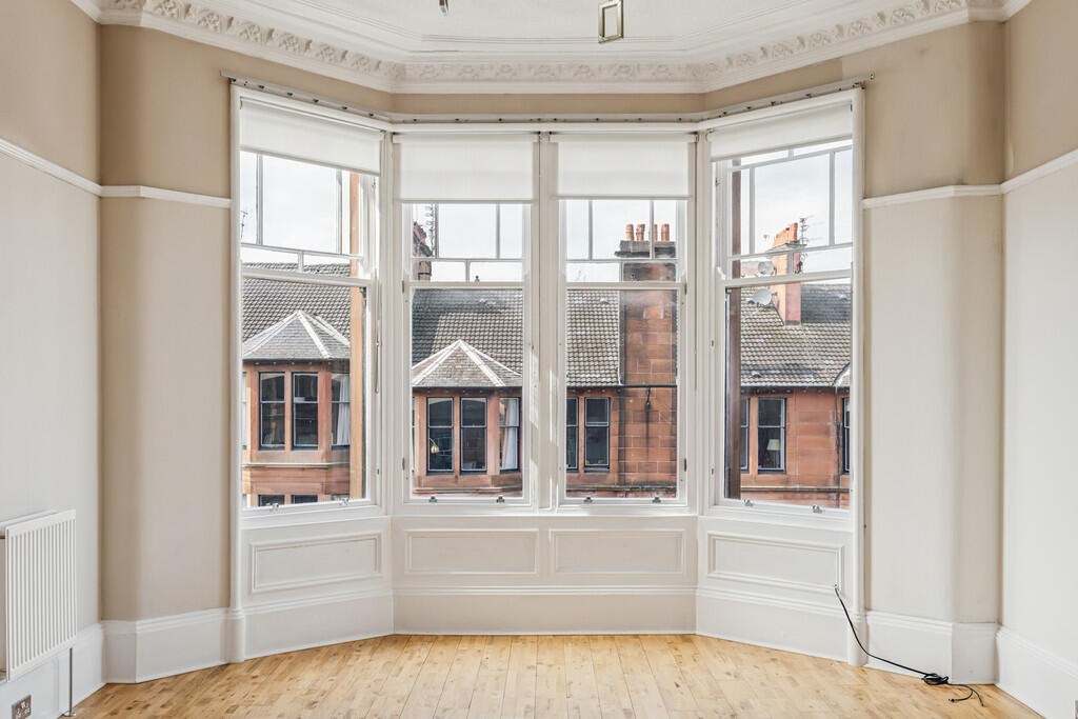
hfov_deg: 54.4
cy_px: 360
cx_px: 539
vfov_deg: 37.9
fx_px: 1048
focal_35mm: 35
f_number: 8
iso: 160
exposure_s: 1/100
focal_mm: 35
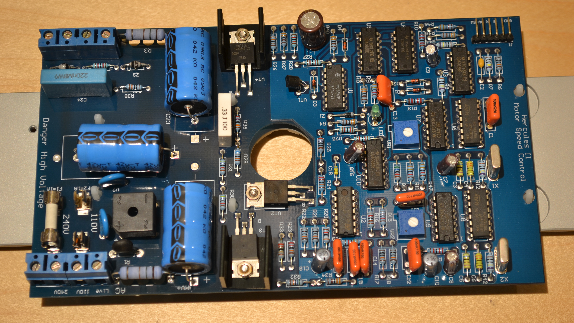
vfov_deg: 14.0
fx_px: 1317
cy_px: 150
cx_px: 287
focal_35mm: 87
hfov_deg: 24.6
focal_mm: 55
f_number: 5.6
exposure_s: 1/2.5
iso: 100
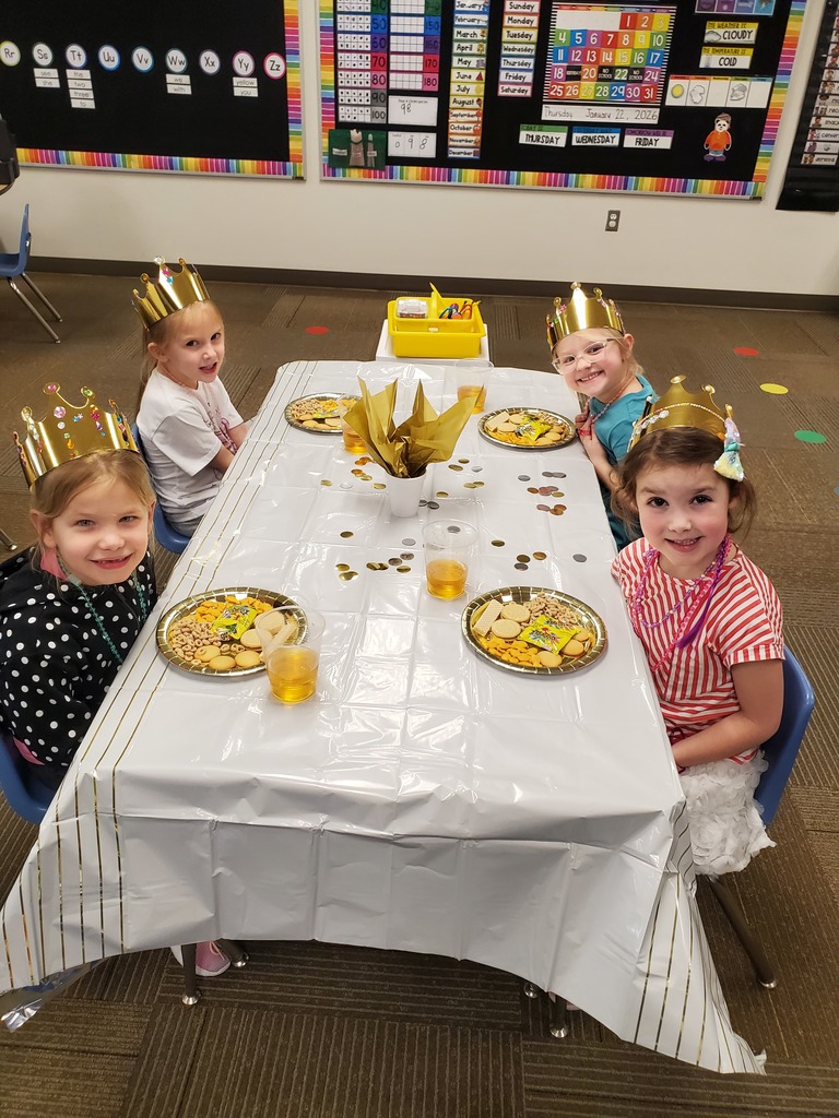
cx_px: 420
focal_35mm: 26
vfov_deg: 67.3
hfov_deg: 53.1
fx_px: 840
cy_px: 559
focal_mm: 4.3
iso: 200
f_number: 2.4
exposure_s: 1/100
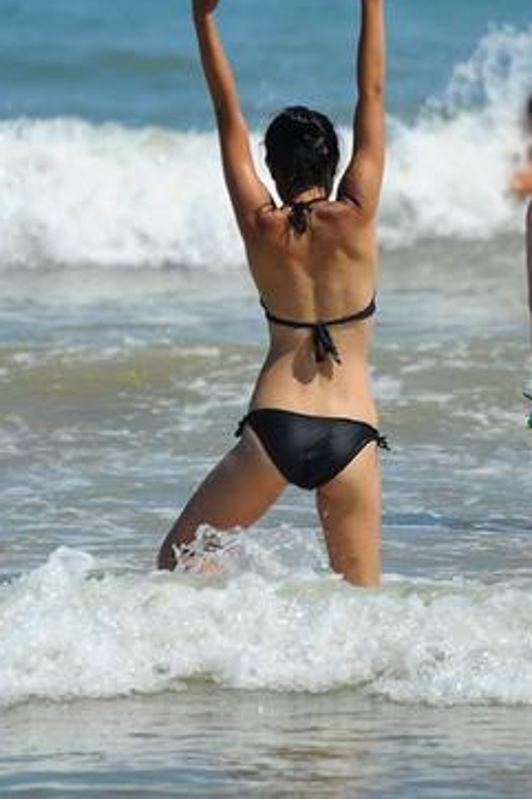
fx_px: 11781
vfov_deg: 3.9
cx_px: 358
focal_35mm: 531
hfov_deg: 2.6
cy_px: 289
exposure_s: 1/1250
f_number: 5.6
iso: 200
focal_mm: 300
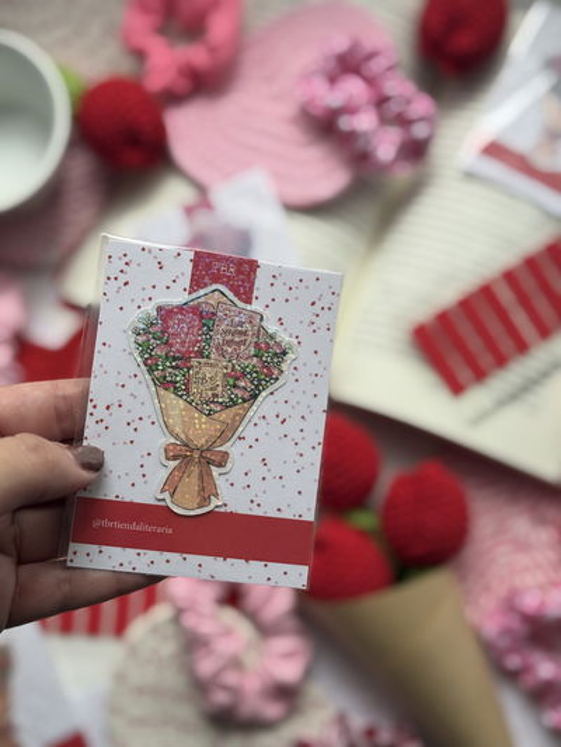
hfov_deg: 30.3
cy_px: 374
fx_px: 1037
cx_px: 280
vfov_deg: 39.6
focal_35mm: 48
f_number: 1.78
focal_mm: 6.76
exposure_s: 1/195
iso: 64
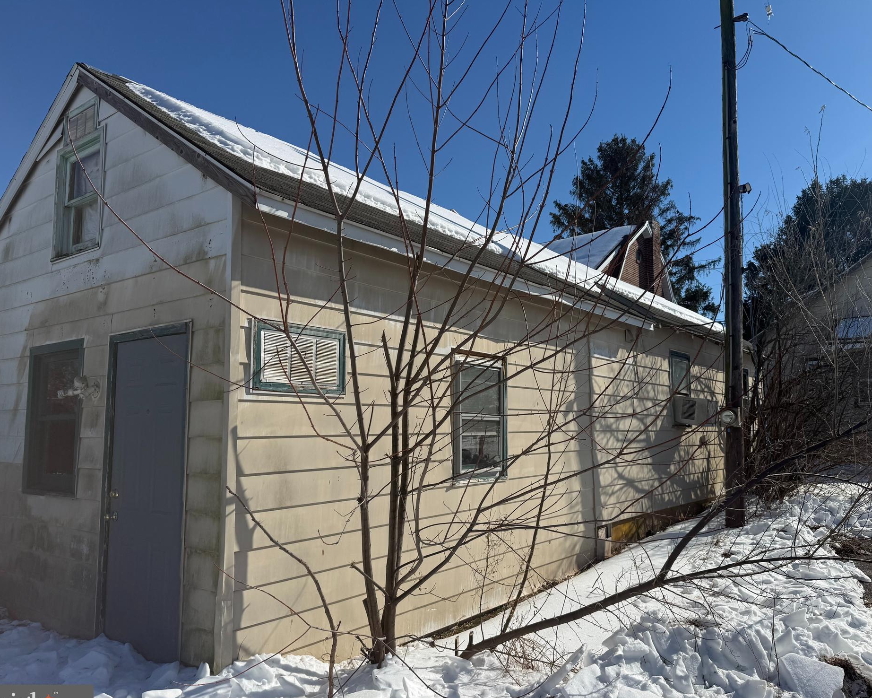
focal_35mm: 26
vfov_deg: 54.9
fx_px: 671
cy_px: 360
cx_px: 459
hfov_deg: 66.0
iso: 80
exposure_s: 1/10309
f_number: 1.78
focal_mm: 6.76
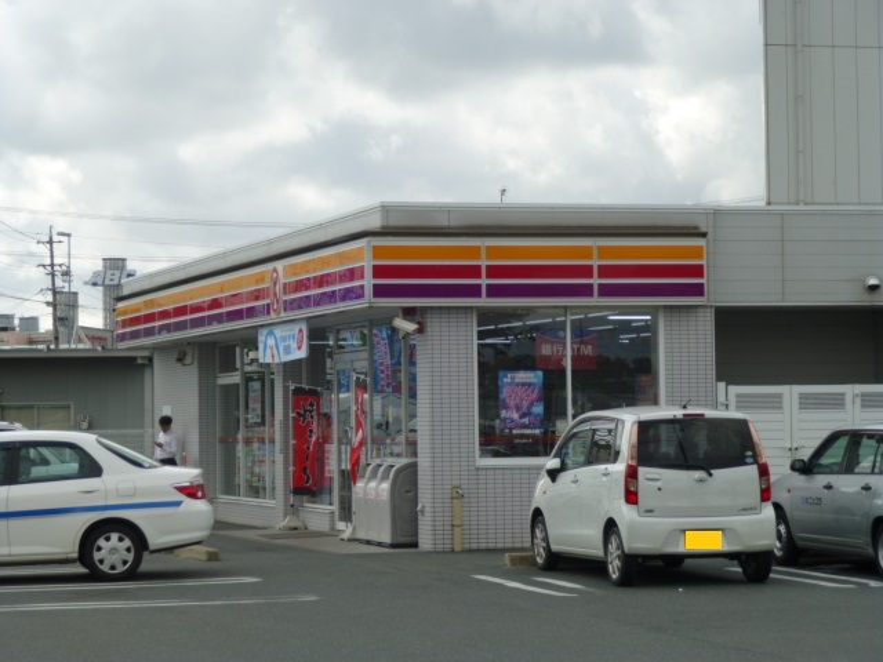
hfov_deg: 17.1
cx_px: 442
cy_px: 331
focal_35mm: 115
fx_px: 2933
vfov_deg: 12.9
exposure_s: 1/400
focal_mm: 20.6
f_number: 5.6
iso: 100
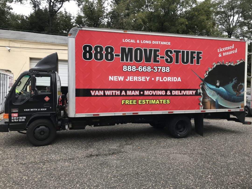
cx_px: 126
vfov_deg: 49.7
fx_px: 204
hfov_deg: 63.4
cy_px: 94
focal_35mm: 28
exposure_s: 1/386
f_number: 1.8
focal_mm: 3.99
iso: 20
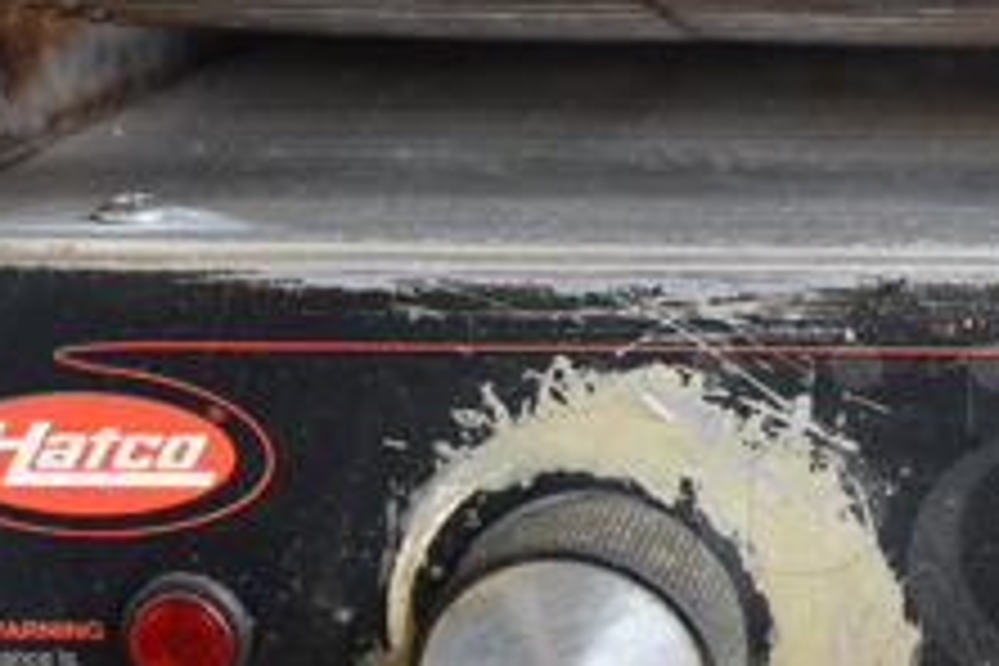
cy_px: 549
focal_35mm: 99
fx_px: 2747
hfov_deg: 20.0
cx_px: 994
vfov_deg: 13.7
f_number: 3.8
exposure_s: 1/40
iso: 250
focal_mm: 24
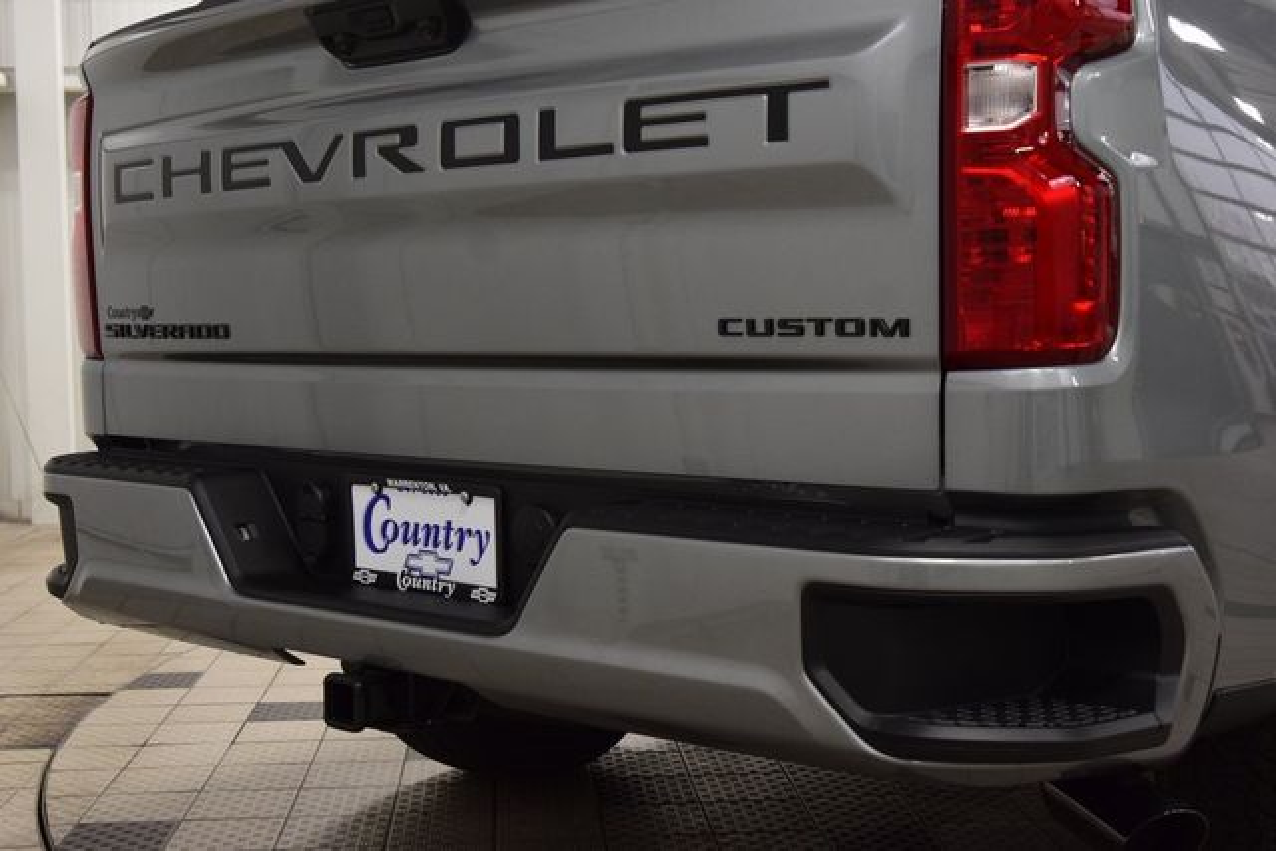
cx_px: 638
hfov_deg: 41.1
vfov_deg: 28.1
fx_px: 1702
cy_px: 426
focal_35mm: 48
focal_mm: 32
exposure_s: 1/60
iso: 1600
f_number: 5.6
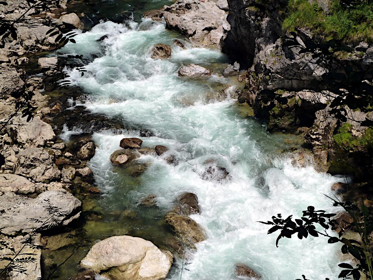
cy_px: 140
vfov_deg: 26.6
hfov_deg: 34.9
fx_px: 593
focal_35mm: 55
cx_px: 186
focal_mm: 9.1
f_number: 5.6
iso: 125
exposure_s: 1/800
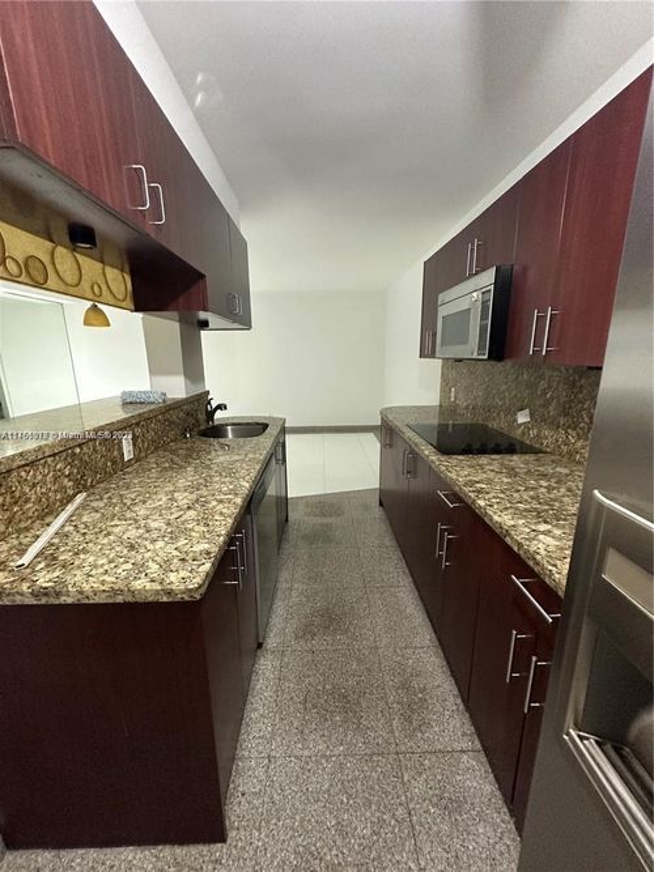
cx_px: 327
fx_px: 353
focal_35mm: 14
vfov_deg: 102.1
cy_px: 436
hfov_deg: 85.7
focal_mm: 2.22
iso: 500
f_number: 2.2
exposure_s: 1/60
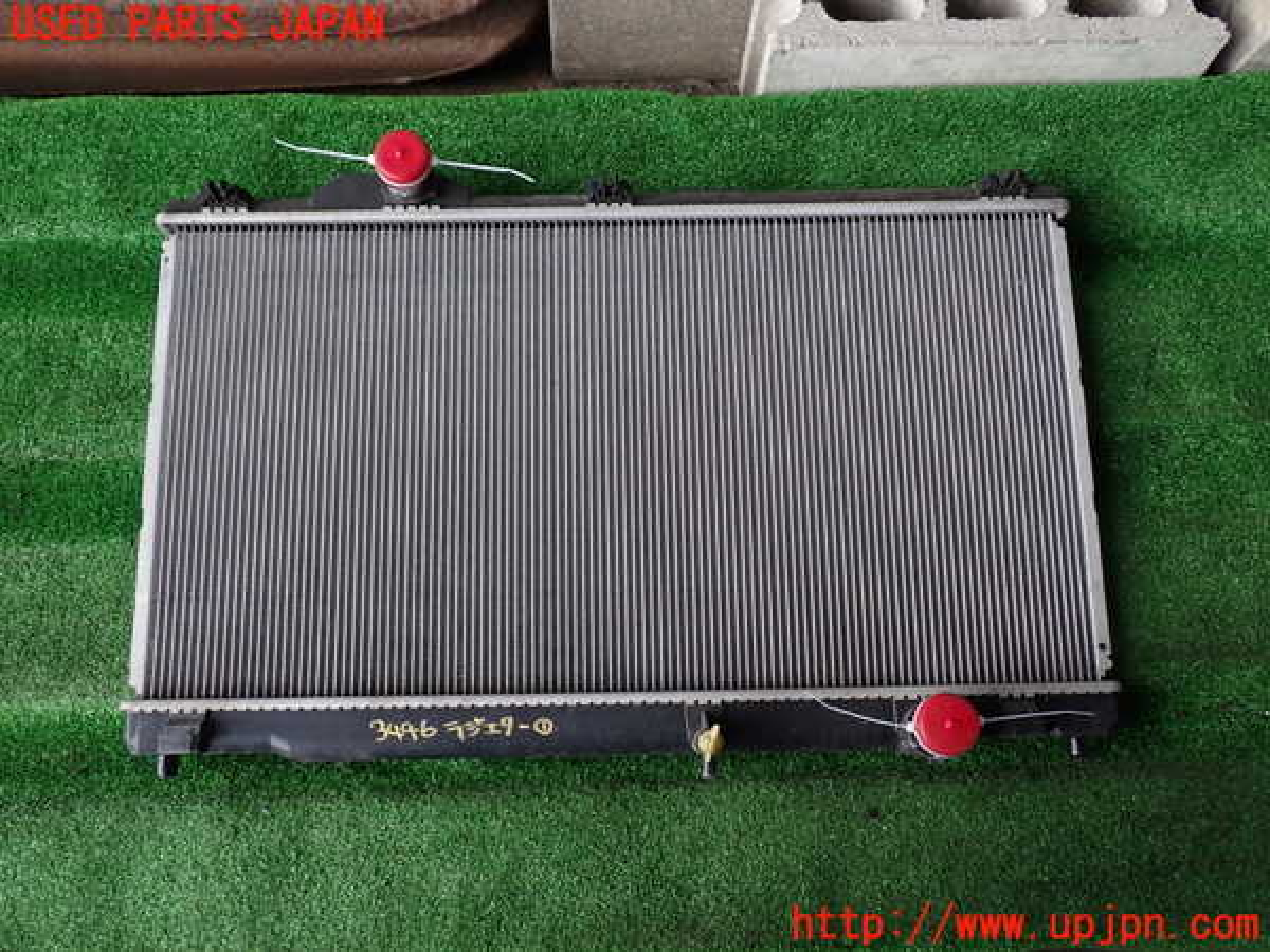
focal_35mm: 32
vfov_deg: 44.2
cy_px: 476
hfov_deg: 56.8
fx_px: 1174
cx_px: 635
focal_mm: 5.79
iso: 100
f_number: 3.2
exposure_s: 1/125
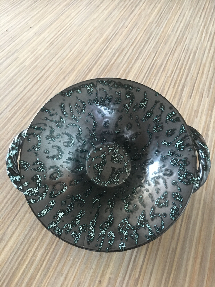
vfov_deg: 61.7
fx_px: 240
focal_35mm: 29
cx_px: 108
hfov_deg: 48.2
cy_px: 144
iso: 125
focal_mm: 4.15
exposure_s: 1/8
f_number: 2.2
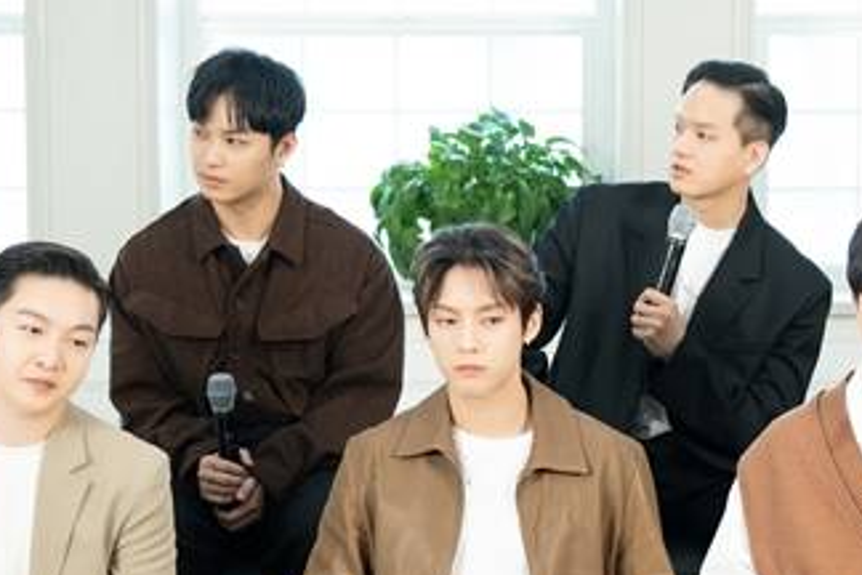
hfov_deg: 22.3
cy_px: 329
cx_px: 516
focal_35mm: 91
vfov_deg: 15.0
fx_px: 2179
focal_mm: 46
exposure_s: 1/160
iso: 1250
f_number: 4
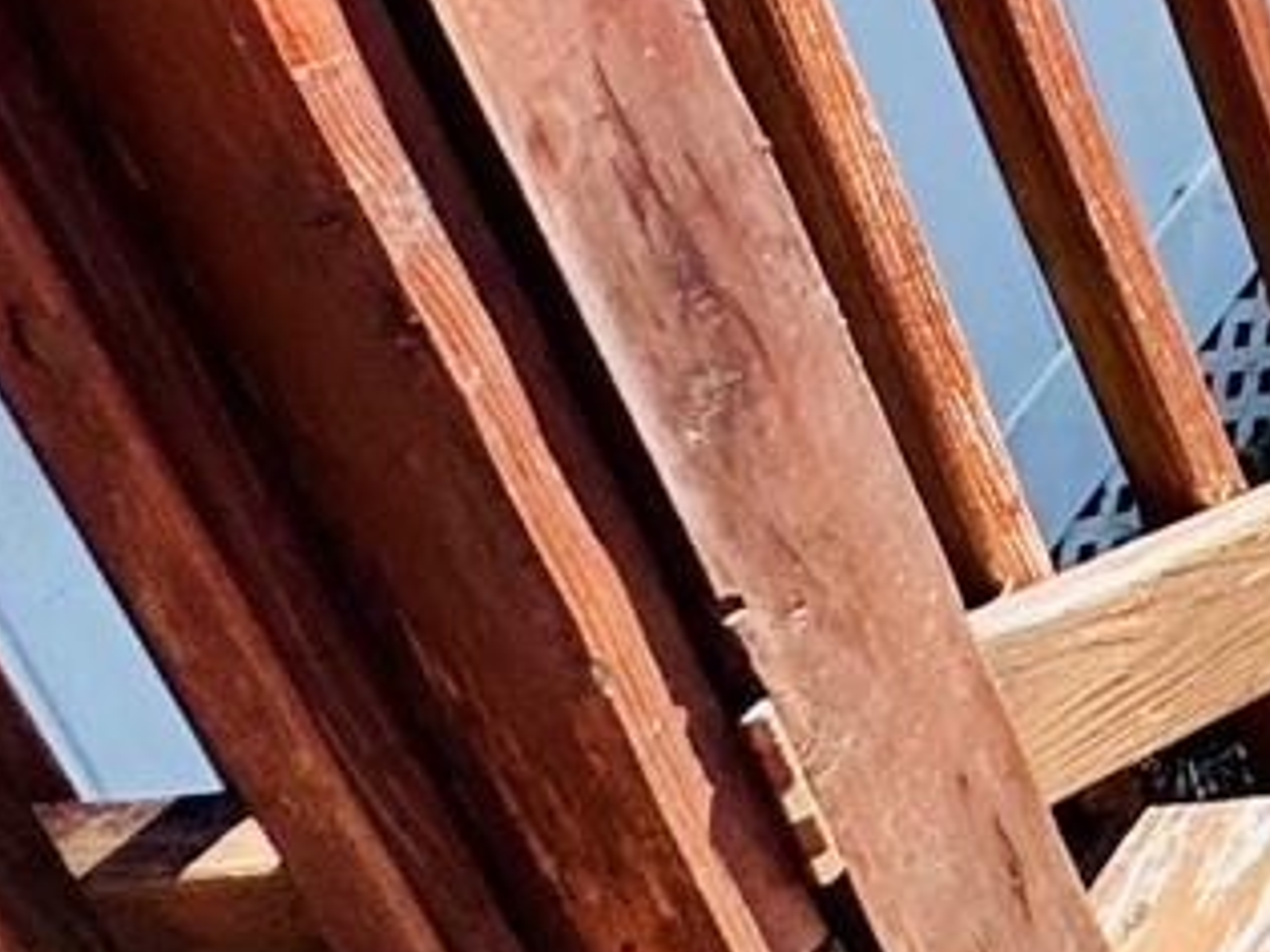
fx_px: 3337
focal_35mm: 91
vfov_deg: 13.2
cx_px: 3451
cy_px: -1134
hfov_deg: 12.8
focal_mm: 2.22
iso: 40
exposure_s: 1/440
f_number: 2.2
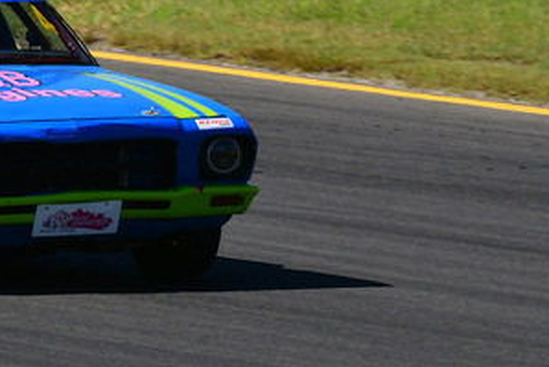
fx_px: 23358
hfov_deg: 1.3
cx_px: -151
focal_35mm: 1531
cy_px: -100
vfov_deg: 0.9
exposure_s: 1/640
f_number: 13
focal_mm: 380
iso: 500
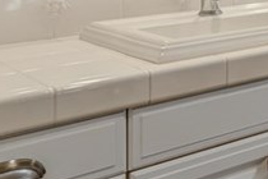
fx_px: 581
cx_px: 507
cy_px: -86
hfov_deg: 18.8
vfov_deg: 16.1
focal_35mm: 78
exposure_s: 1/13
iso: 100
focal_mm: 16
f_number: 5.6
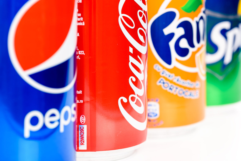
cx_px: 120
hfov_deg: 22.6
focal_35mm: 90
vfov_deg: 15.2
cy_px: 80
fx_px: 603
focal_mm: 90
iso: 64
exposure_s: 1/160
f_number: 8
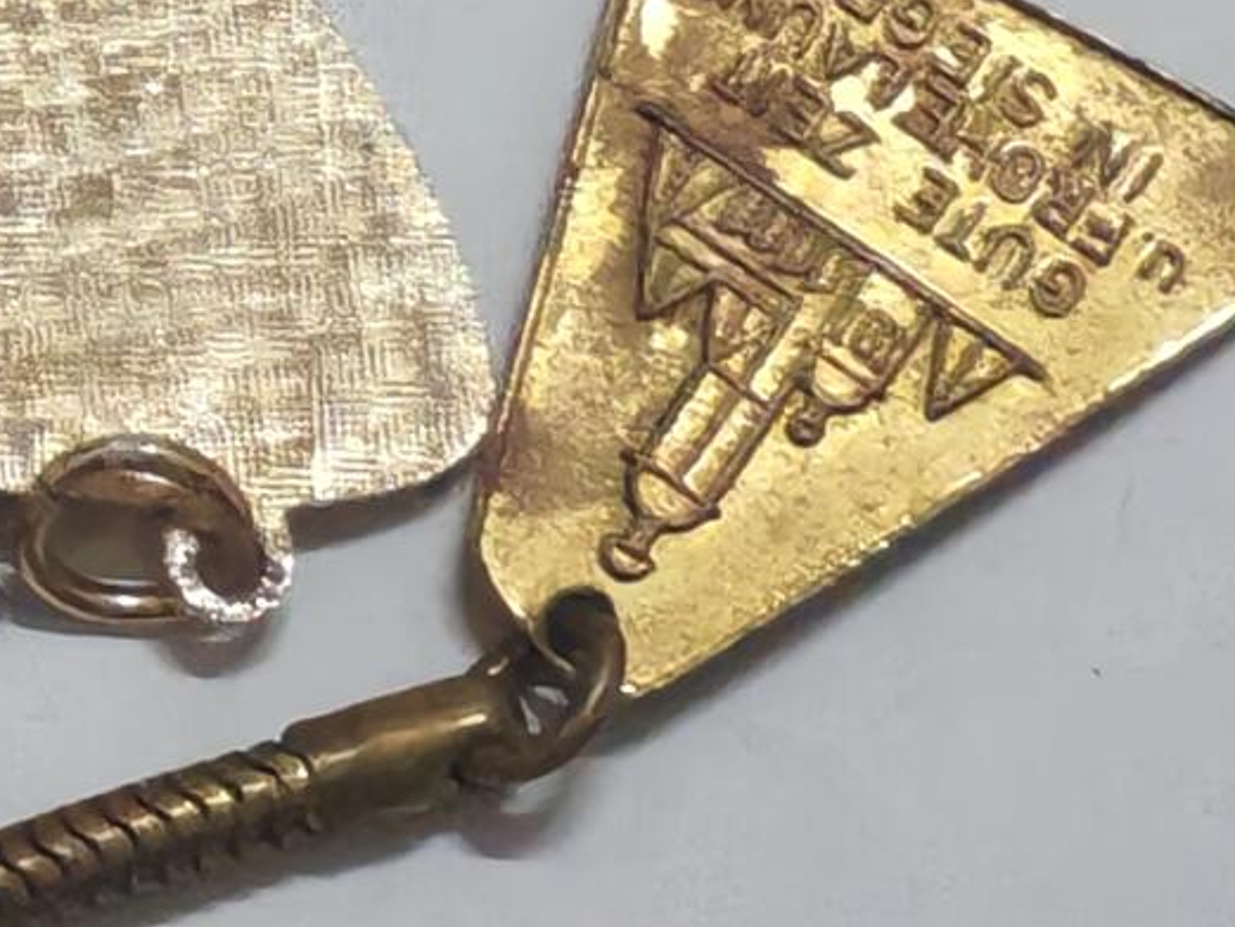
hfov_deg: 5.7
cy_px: 427
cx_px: -154
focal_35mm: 344
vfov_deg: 4.3
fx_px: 12276
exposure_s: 1/33
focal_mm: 5.52
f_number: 1.95
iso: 800
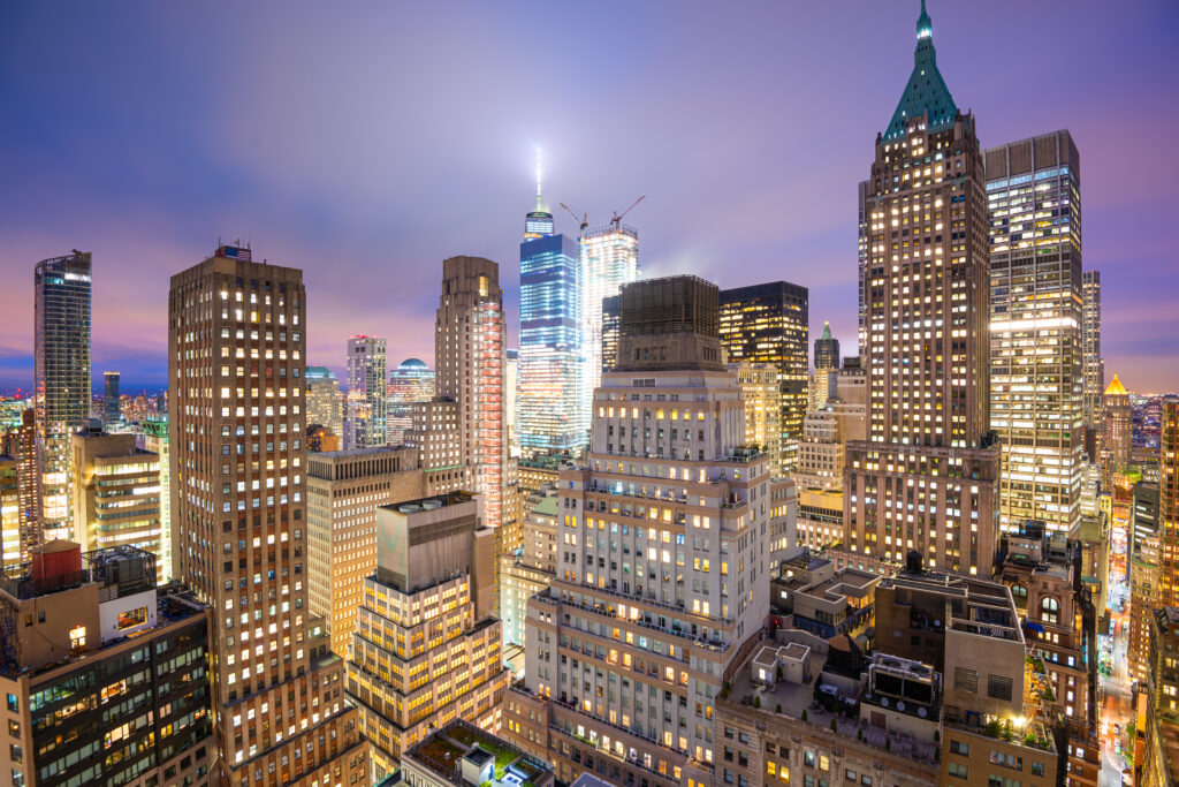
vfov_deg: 73.8
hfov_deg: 96.7
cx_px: 590
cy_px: 394
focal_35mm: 16
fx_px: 524
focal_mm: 16
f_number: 8
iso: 100
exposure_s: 30
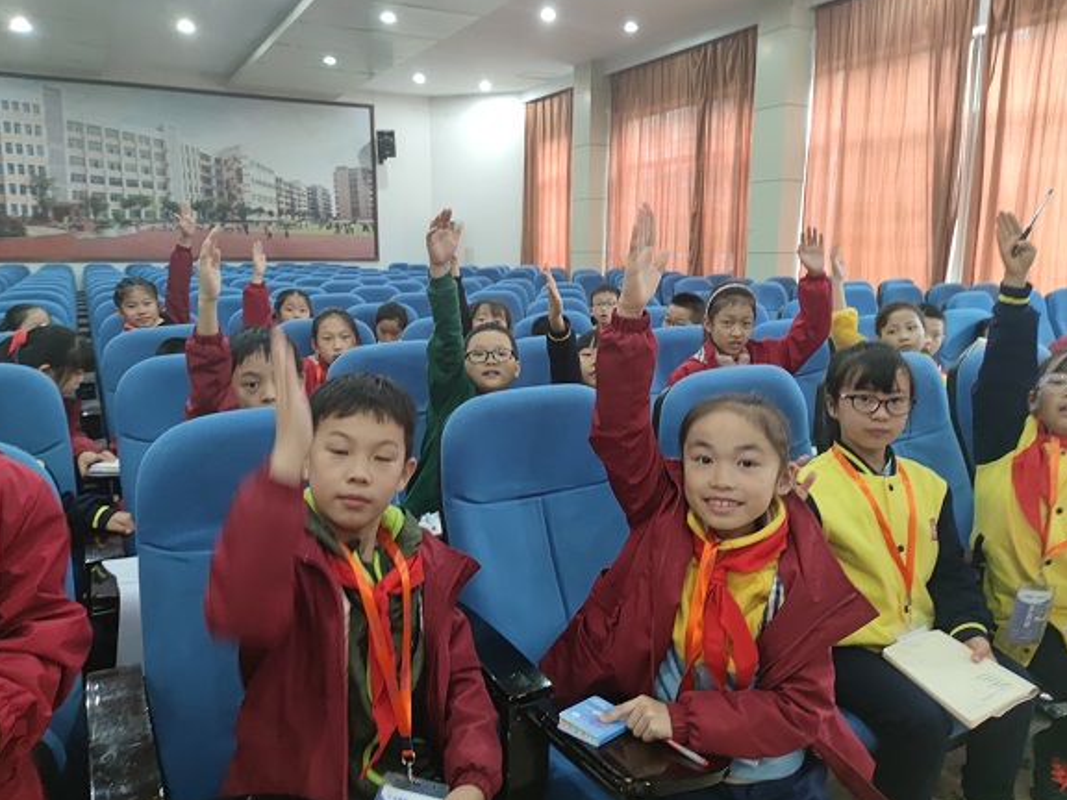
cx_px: 519
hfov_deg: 69.4
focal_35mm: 25
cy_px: 396
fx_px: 771
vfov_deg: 54.9
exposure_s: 1/50
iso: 575
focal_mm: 6.72
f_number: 1.69
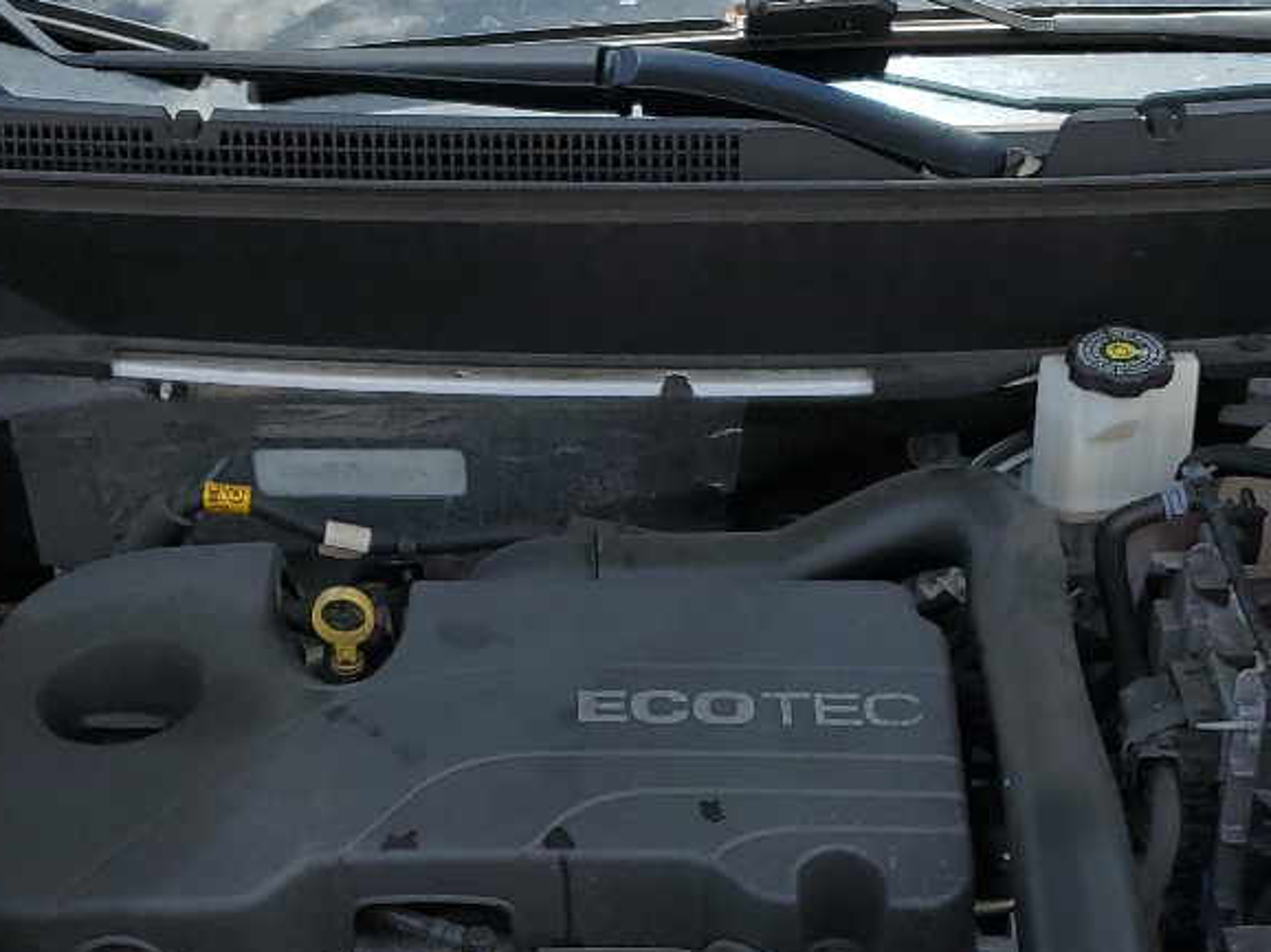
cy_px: 965
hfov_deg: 27.0
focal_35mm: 72
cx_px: 708
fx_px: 2643
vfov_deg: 19.8
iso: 50
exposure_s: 1/2000
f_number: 1.5
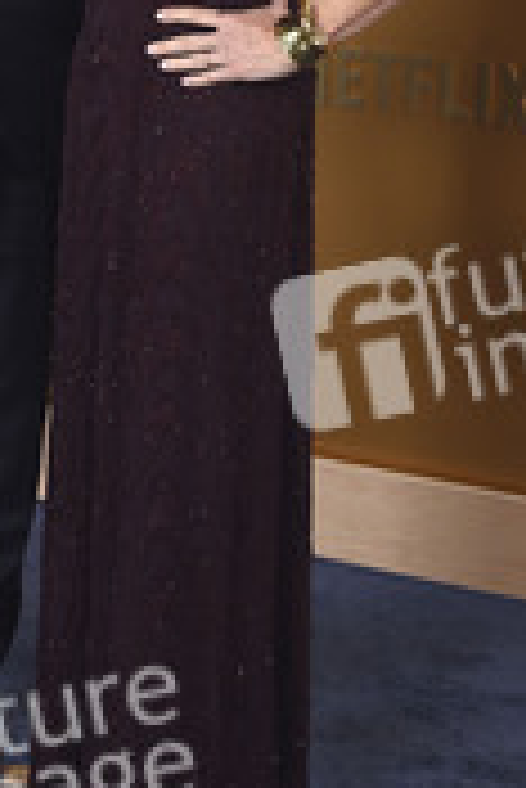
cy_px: 99
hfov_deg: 11.5
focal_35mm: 119
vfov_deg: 17.0
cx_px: 97
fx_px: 2603
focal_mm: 52
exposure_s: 1/250
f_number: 5
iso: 2500
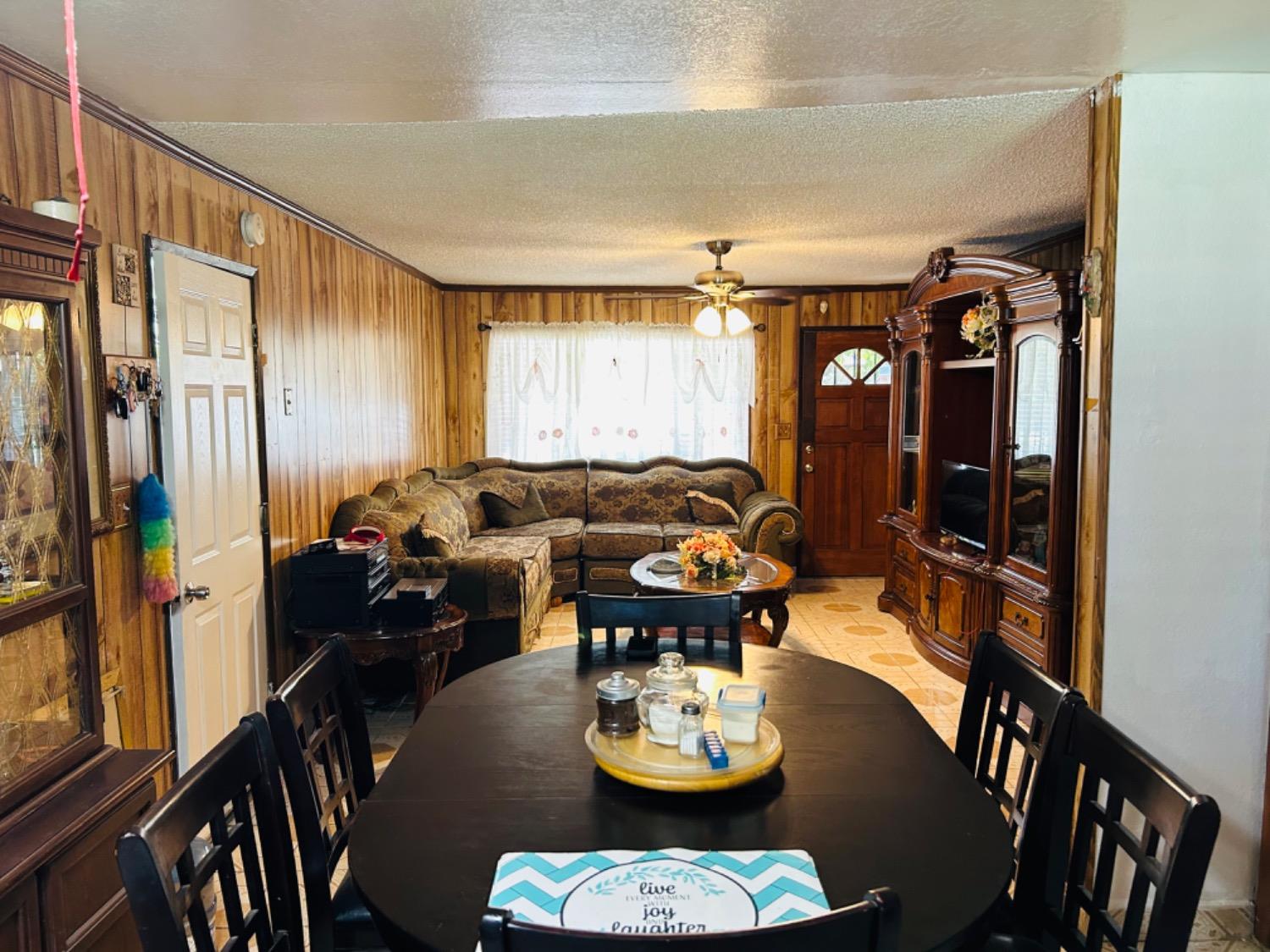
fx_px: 954
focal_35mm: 26
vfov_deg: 53.1
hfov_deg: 67.3
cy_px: 476
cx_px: 635
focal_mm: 5.7
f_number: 1.5
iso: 160
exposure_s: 1/60
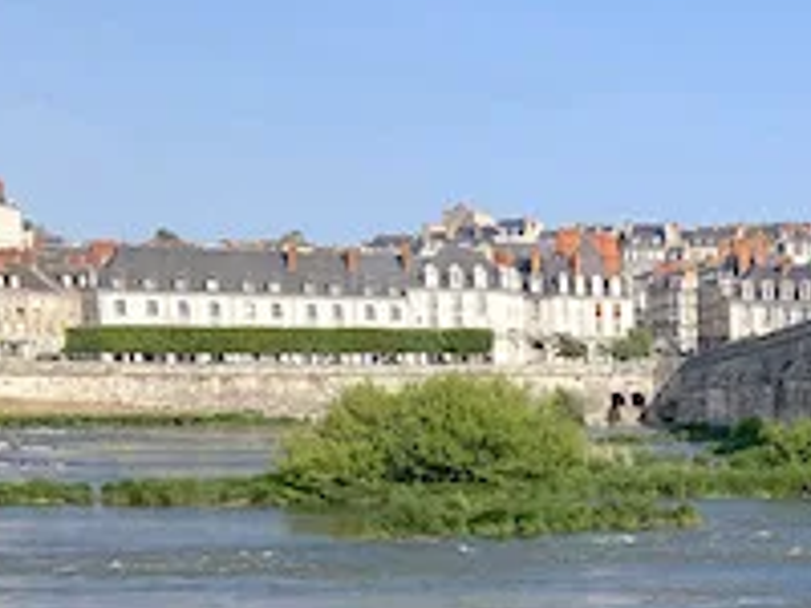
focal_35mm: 84
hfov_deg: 20.3
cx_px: 1188
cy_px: 713
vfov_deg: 16.9
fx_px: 1968
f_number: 1.8
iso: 20
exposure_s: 1/1845
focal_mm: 3.99
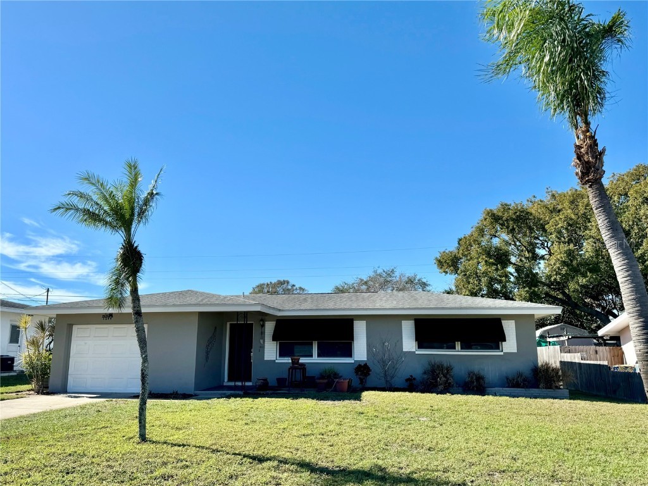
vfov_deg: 56.8
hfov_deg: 71.6
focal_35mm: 24
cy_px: 243
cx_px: 324
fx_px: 449
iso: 80
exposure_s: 1/4950
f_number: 1.78
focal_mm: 6.86
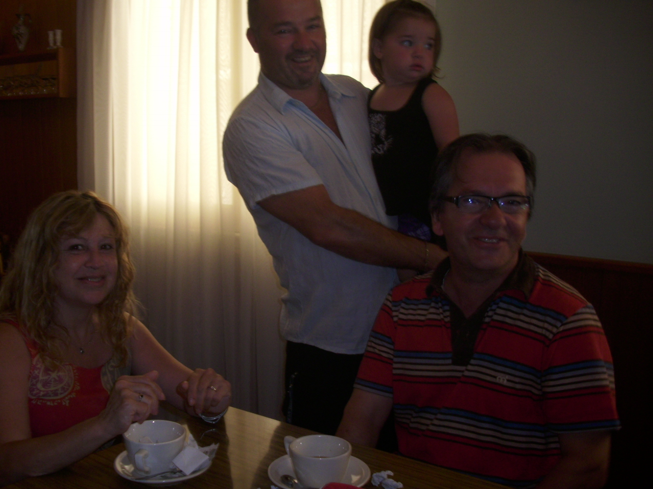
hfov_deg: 51.2
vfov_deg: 39.6
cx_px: 276
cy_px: 256
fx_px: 679
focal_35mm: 36
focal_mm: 6.2
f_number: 2.8
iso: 50
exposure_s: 1/30
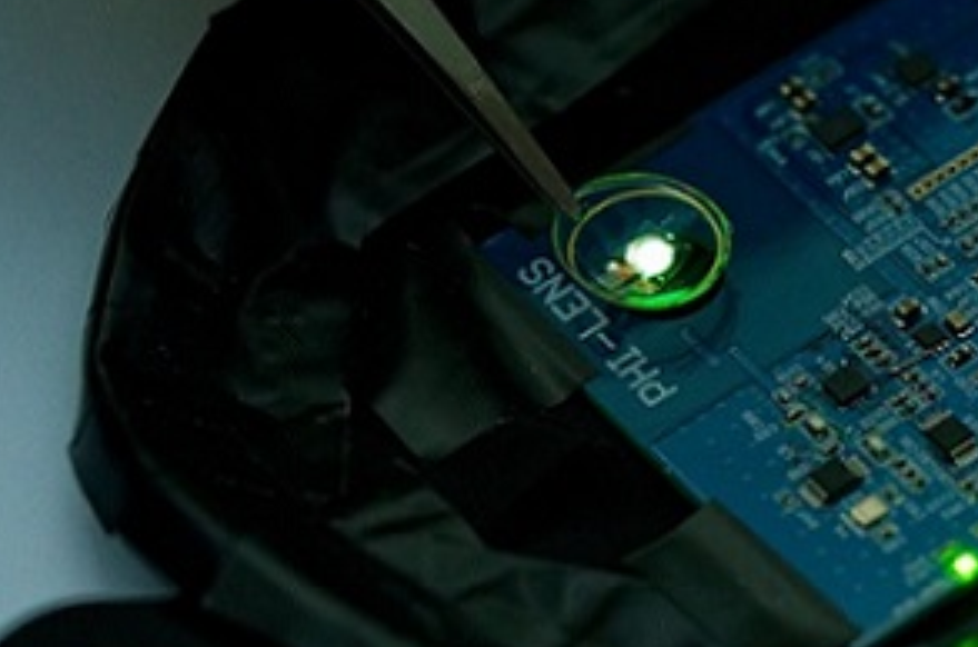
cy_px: 342
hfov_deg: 12.1
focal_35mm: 169
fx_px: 4581
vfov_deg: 8.1
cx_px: 844
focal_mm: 90
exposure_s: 1/30
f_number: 4
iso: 3200
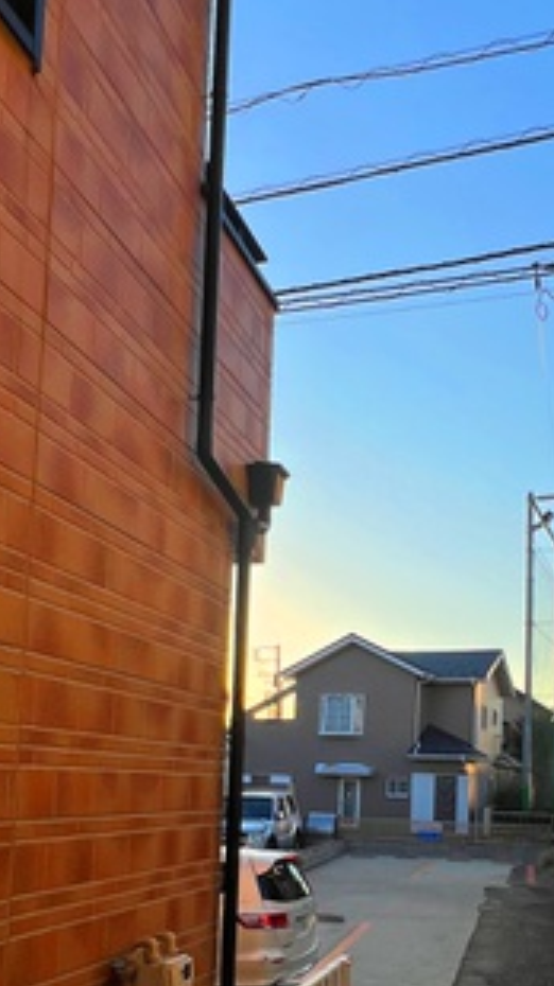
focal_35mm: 32
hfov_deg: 36.5
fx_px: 837
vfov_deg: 58.2
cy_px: 728
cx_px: 330
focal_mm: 1.57
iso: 32
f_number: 1.8
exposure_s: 1/960
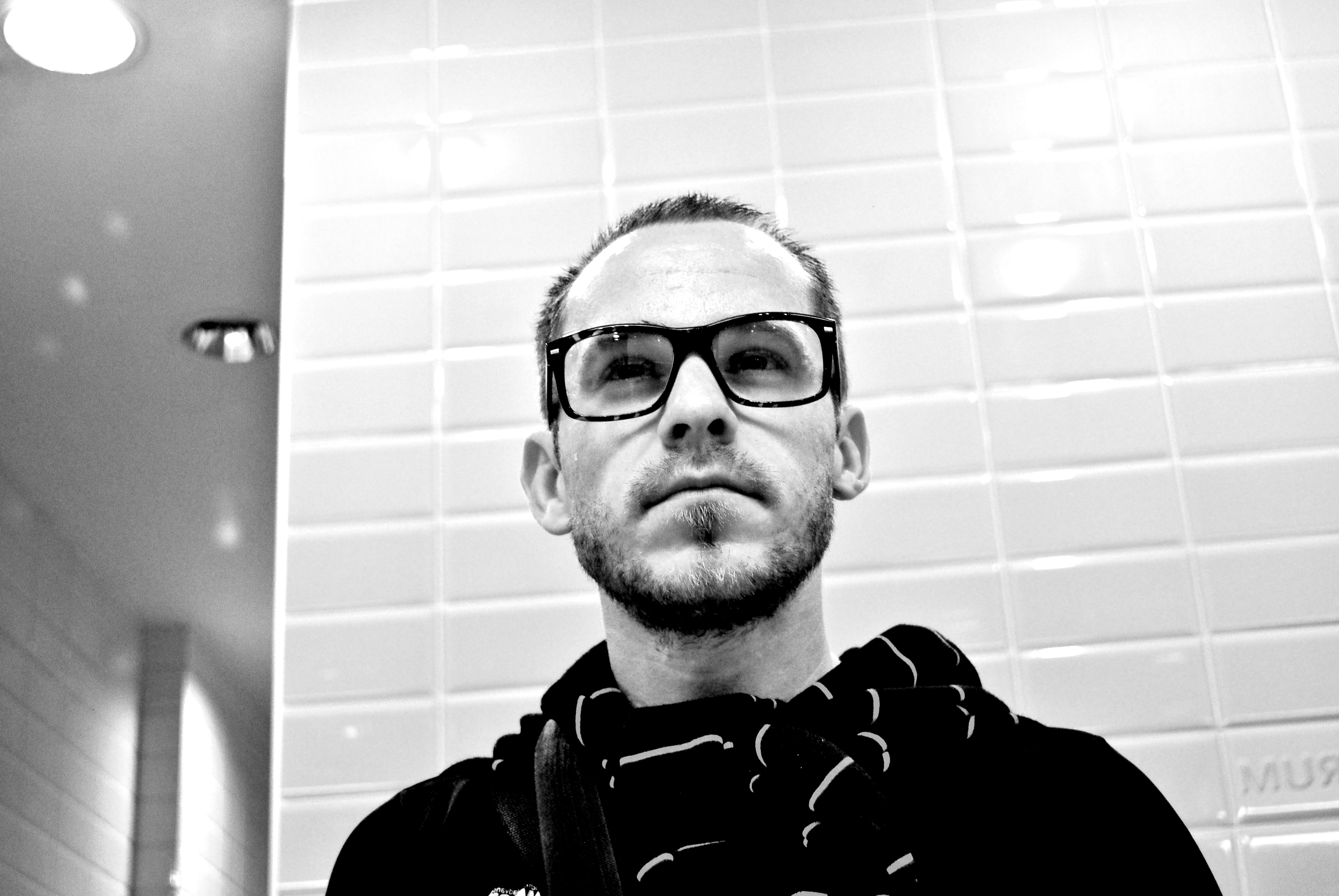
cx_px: 670
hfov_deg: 37.8
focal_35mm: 52
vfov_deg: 25.8
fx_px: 1955
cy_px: 448
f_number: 4.8
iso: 800
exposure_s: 1/60
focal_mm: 35
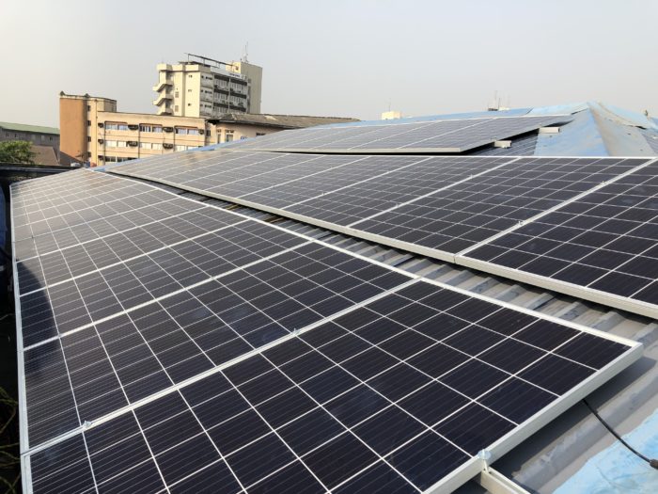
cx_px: 329
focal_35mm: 28
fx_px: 532
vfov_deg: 49.7
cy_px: 247
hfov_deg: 63.4
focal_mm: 4
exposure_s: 1/923
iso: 20
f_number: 1.8
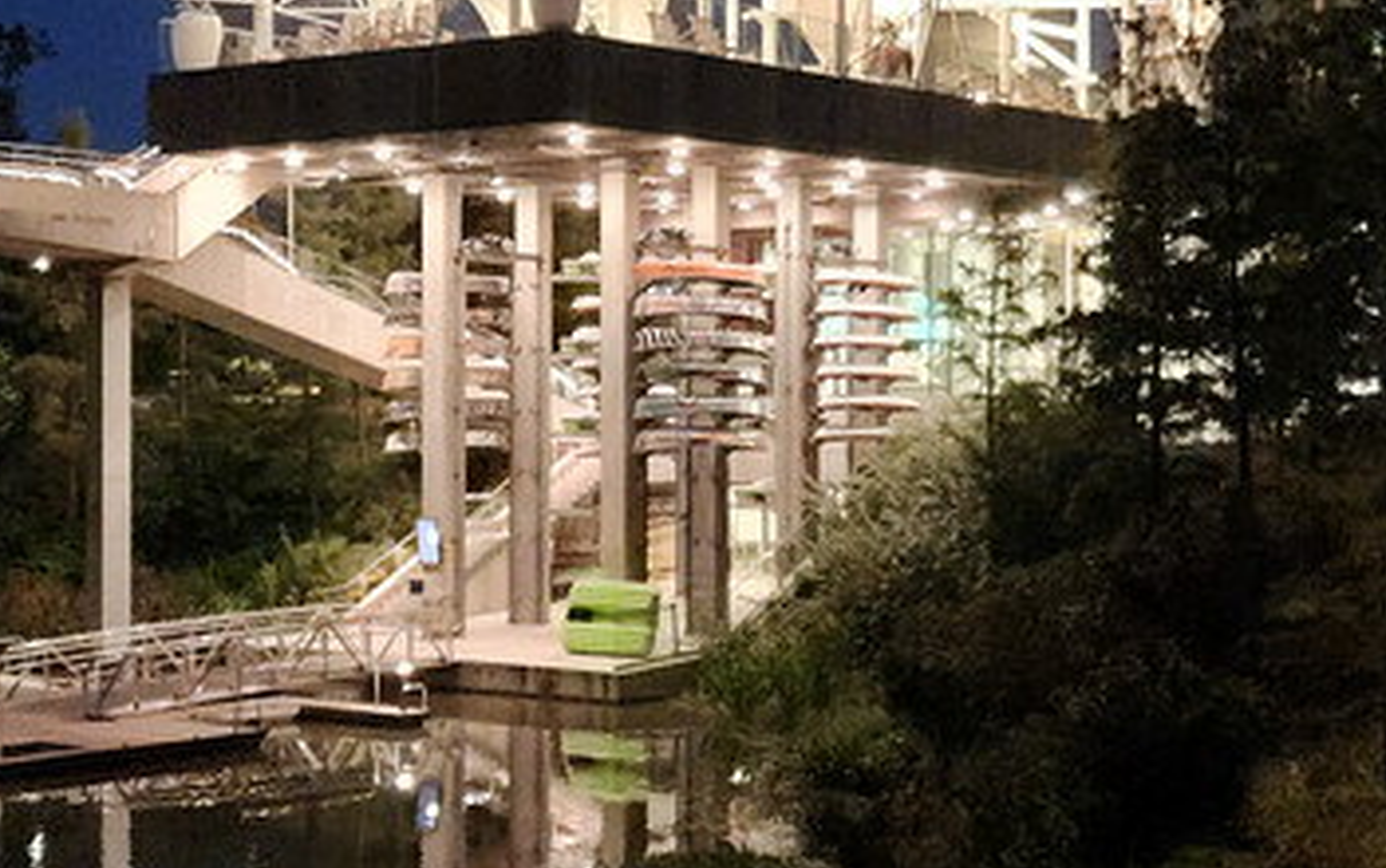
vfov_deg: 17.6
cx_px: 590
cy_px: 402
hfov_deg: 27.8
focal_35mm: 74
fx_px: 2797
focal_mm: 5.4
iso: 640
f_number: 1.8
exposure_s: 1/25
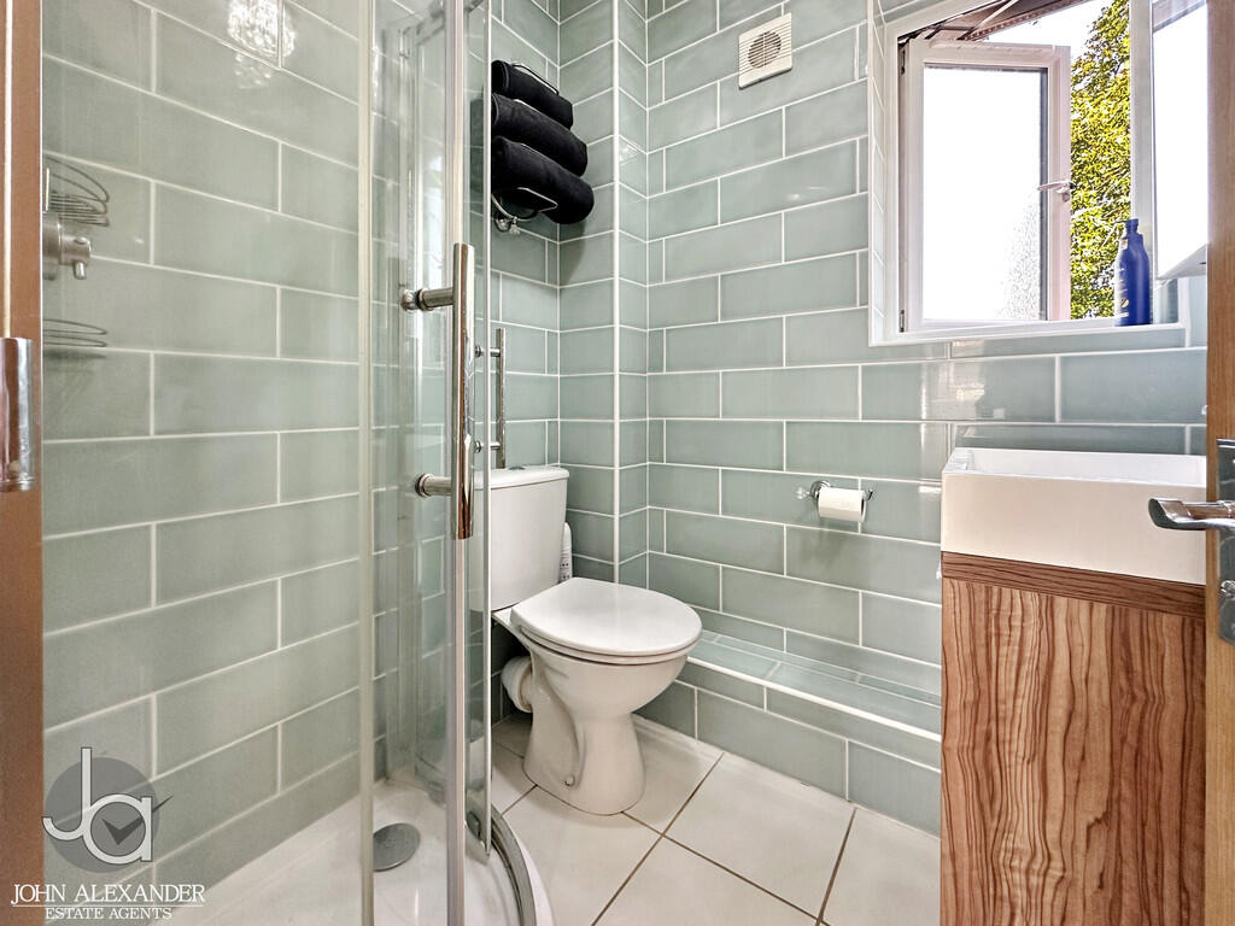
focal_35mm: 14
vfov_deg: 85.7
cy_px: 463
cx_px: 618
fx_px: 499
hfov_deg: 102.1
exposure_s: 1/100
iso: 200
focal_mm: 2.22
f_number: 2.2
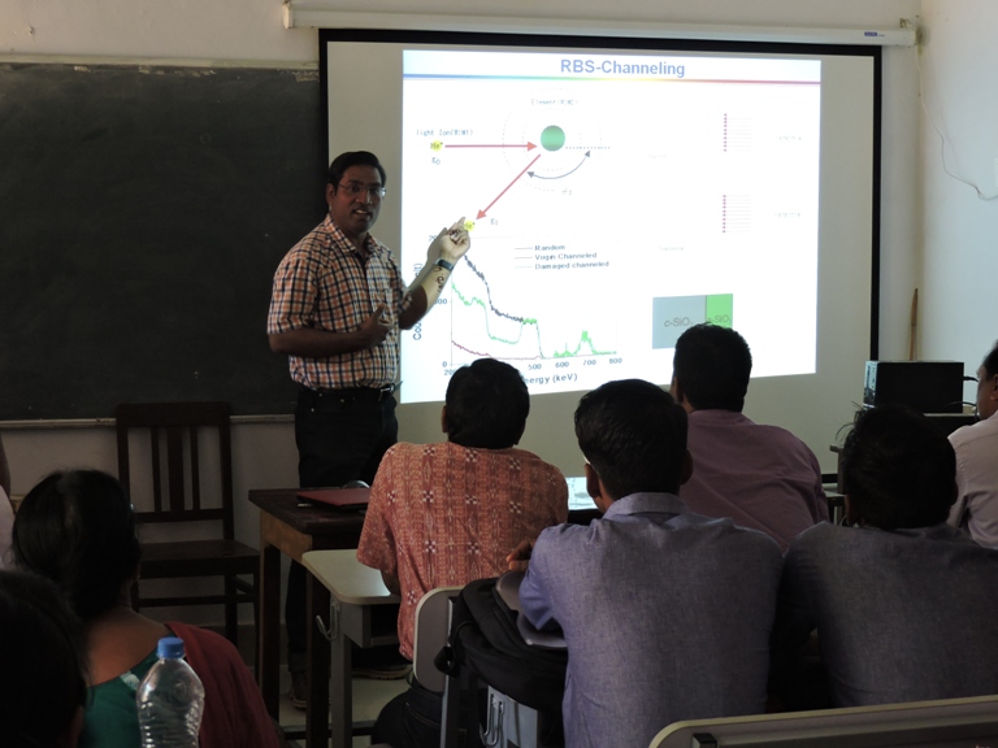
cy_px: 374
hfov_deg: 27.8
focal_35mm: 70
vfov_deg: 21.0
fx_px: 2018
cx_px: 499
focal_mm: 12.5
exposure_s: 1/25
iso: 400
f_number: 3.9
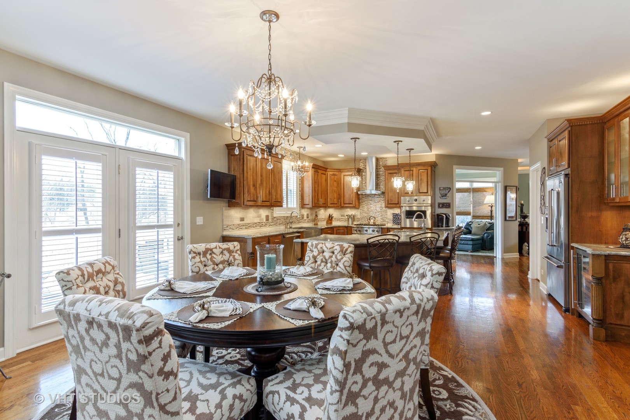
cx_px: 315
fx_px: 289
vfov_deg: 72.1
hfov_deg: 95.0
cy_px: 210
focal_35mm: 16
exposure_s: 1/6
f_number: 8
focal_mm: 11
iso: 200
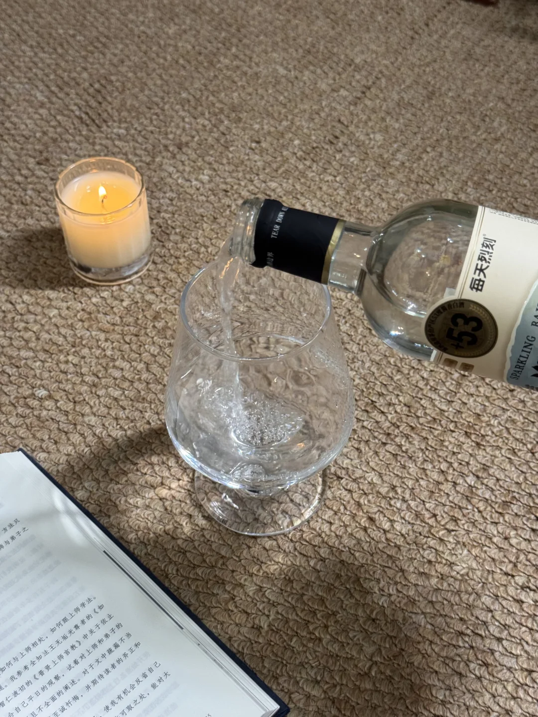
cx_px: 269
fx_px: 995
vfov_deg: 39.7
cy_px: 358
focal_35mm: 48
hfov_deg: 30.3
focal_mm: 6.76
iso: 200
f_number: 1.78
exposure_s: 1/60
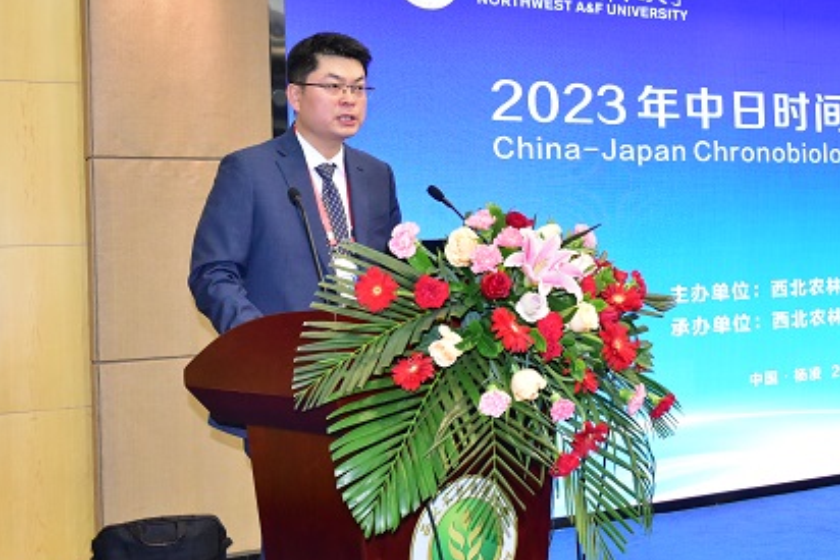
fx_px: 1190
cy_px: 242
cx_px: 538
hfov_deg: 38.6
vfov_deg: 26.5
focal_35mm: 51
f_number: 9
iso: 6400
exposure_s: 1/100
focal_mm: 35
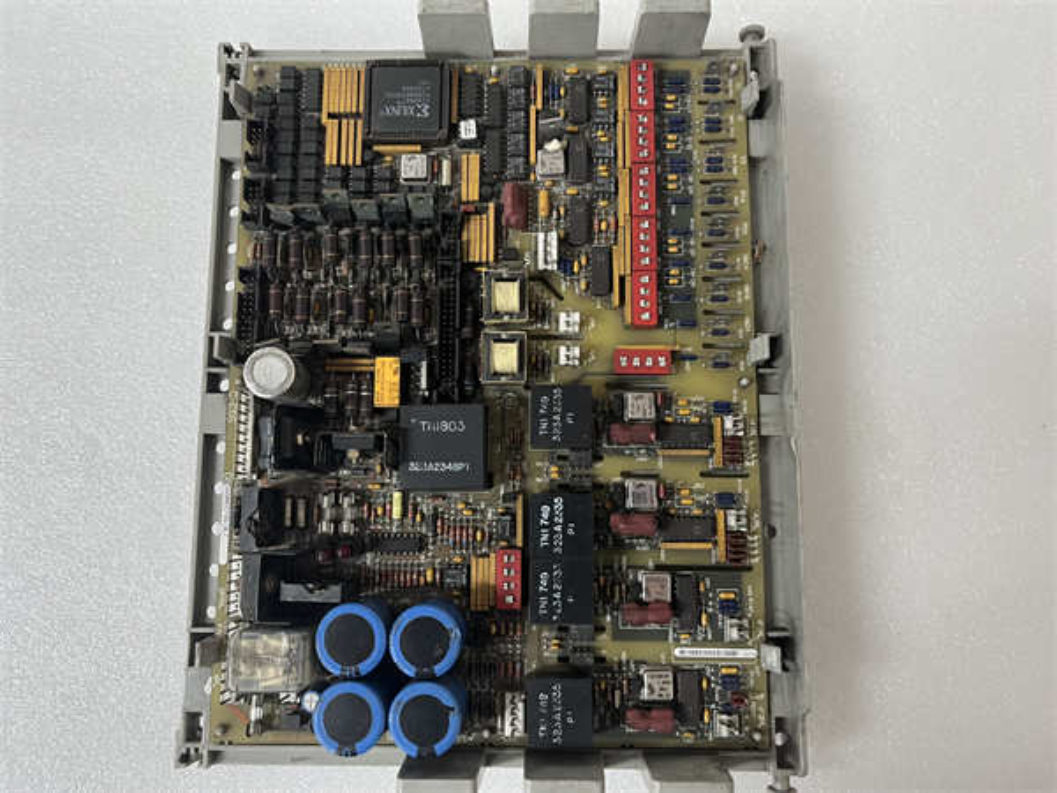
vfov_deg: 53.1
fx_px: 794
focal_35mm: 26
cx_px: 528
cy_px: 396
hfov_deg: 67.3
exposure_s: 1/50
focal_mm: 5.1
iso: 160
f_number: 1.6
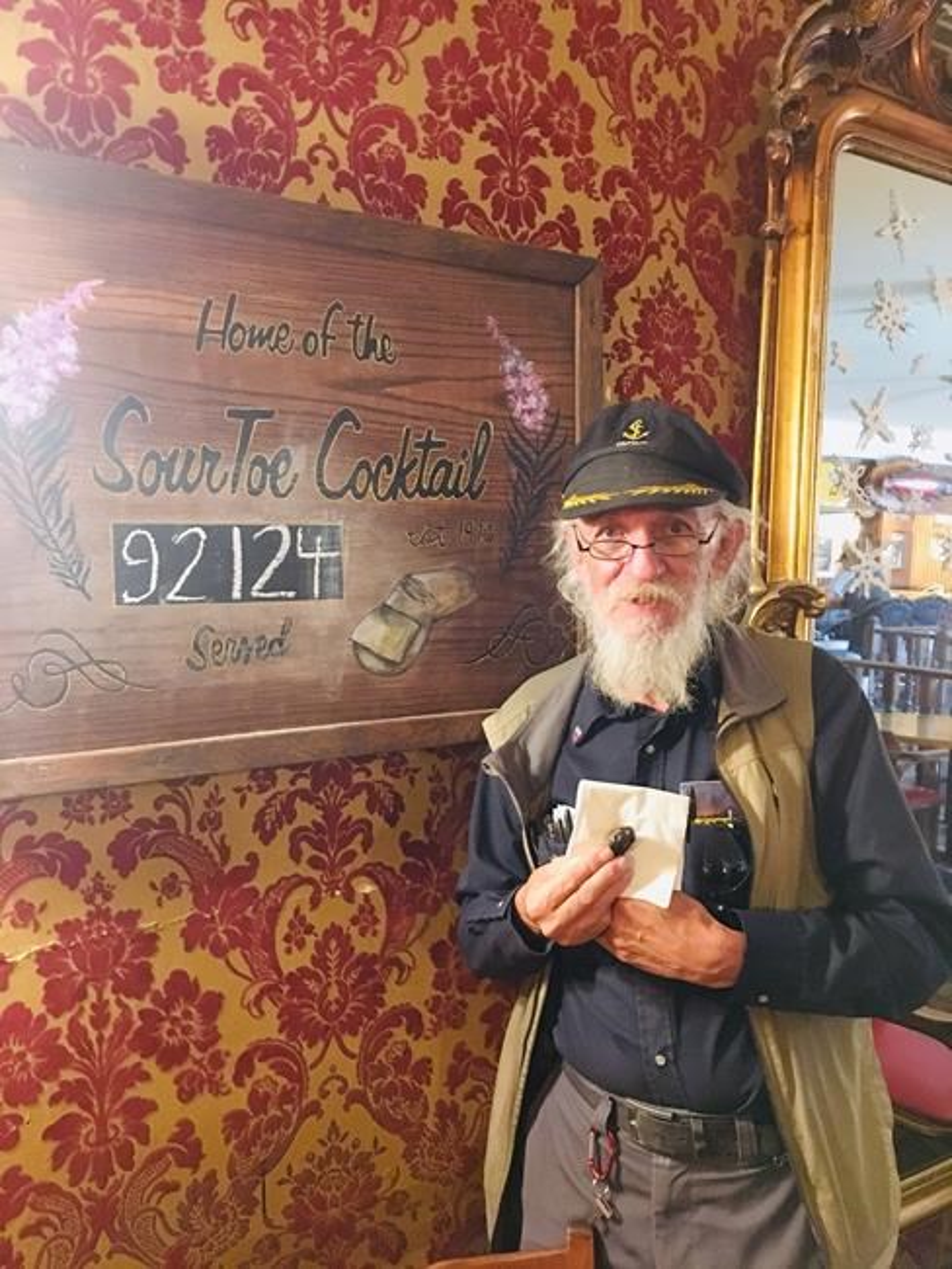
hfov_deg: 48.3
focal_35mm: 29
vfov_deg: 61.6
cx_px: 476
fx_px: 1063
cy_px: 634
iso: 320
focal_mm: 4.15
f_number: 2.2
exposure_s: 1/15
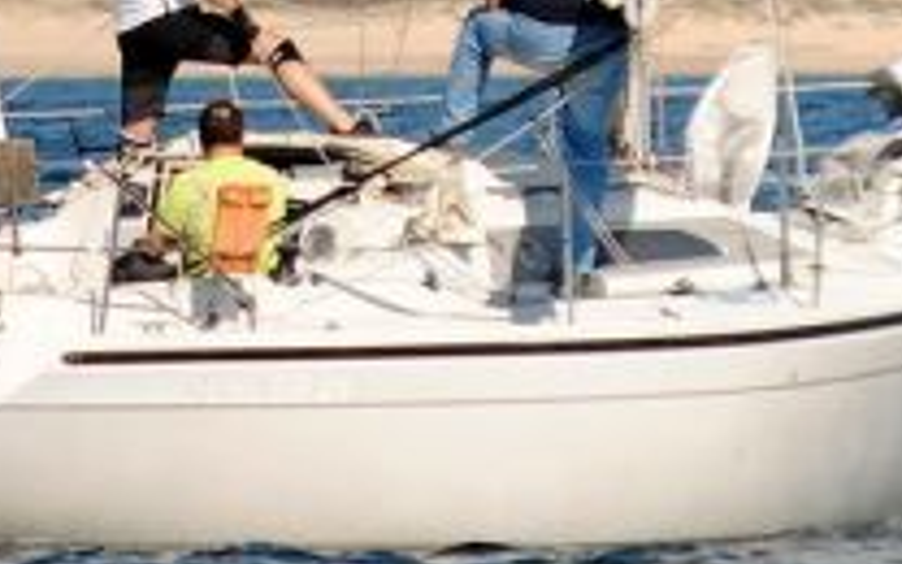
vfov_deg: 1.2
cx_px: 729
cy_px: -297
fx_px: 26131
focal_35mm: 1063
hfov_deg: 2.0
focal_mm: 180
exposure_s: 1/1000
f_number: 5.6
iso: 200
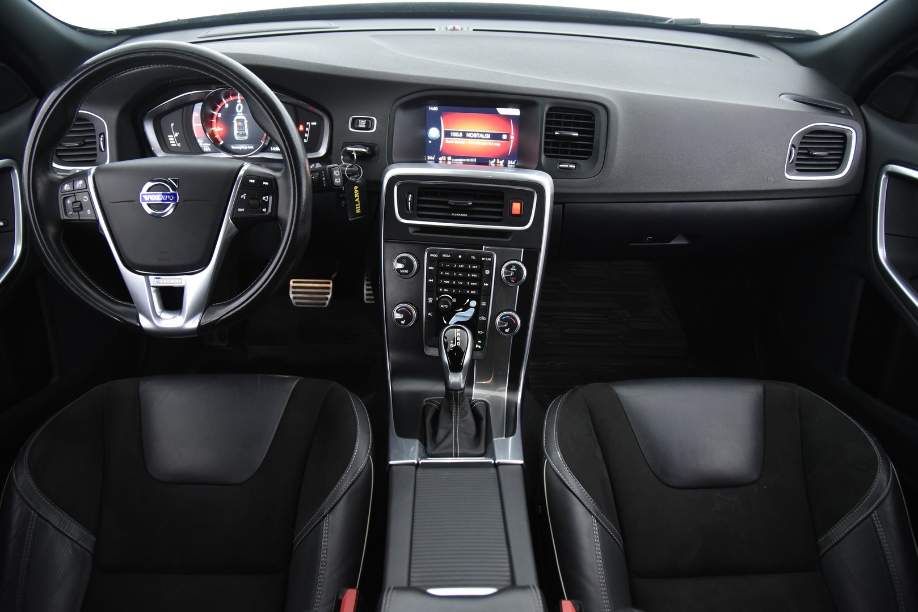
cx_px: 459
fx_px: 612
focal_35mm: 24
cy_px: 306
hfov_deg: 73.7
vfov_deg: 53.2
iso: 4000
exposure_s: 1/20
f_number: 4
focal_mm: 24
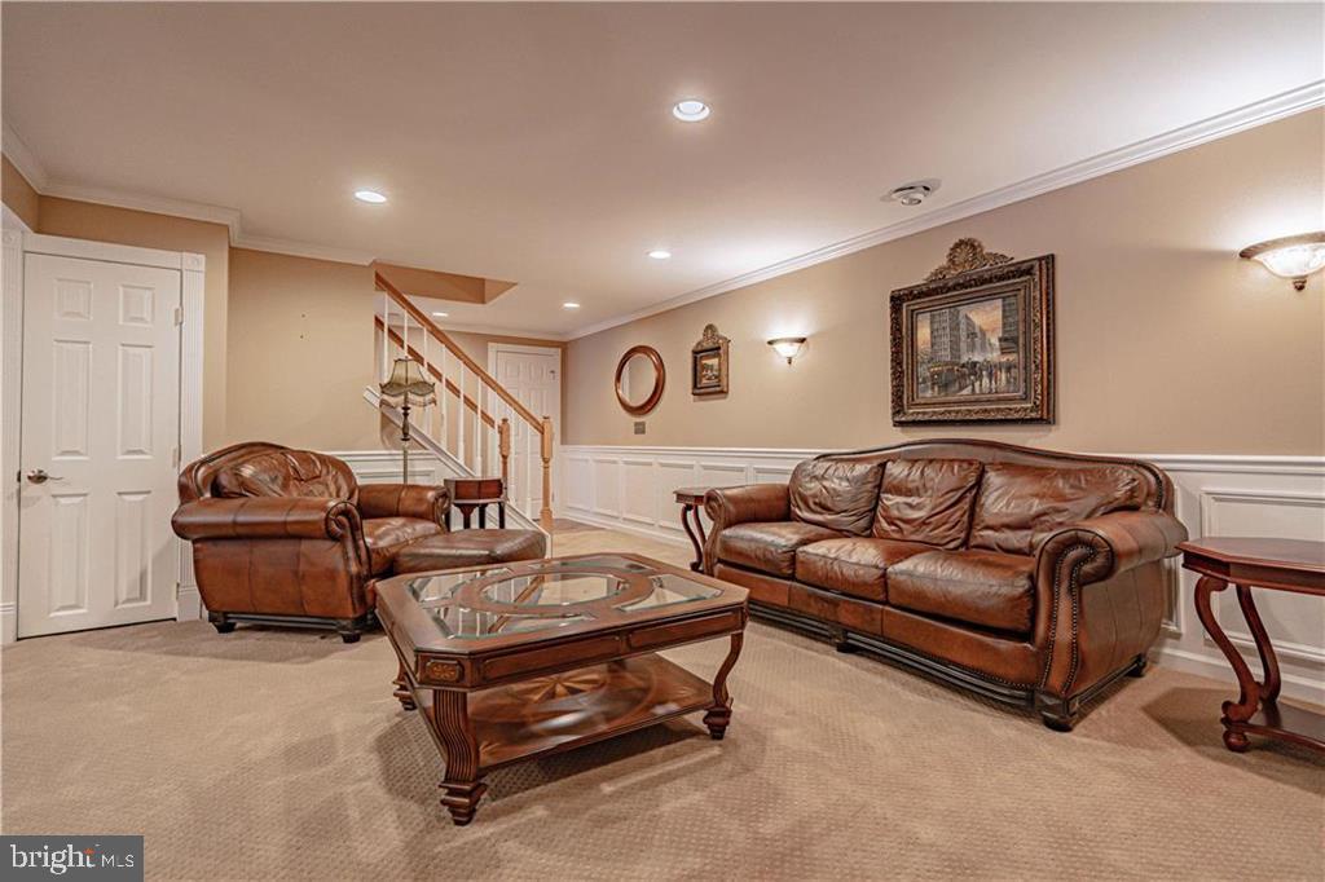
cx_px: 662
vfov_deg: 73.7
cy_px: 441
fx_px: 589
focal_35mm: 16
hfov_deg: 96.8
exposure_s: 1/200
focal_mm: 16
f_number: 4
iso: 1250
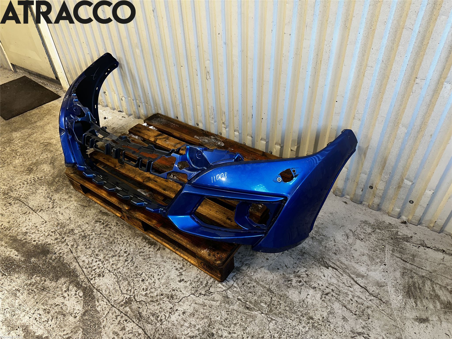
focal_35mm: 24
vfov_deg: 56.8
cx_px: 226
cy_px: 170
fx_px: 313
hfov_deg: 71.6
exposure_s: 1/28
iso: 80
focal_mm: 6.86
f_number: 1.78
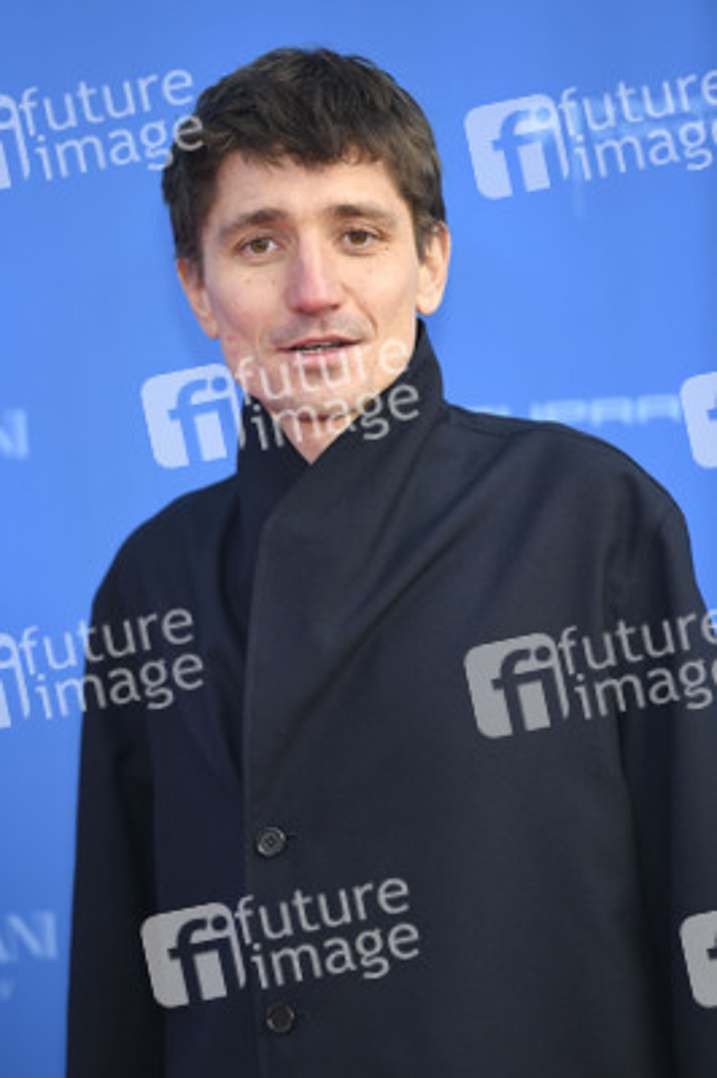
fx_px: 5985
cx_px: 358
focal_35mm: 200
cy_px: 539
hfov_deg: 6.9
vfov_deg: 10.3
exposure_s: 1/800
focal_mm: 200
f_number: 3.5
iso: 640
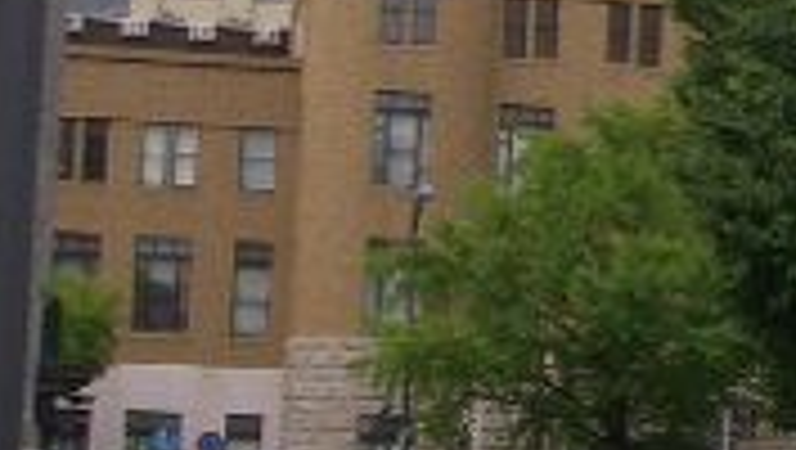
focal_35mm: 144
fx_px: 3043
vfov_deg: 8.4
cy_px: -52
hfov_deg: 14.2
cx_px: 1088
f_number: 4
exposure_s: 1/400
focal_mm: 4.8
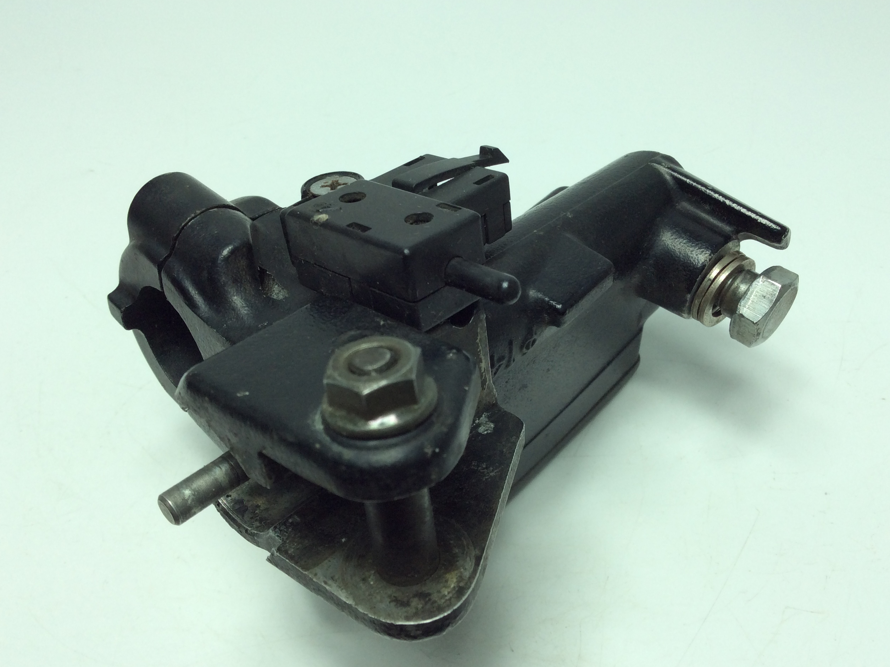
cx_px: 445
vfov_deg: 42.9
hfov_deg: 55.4
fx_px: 848
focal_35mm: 33
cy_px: 338
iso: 32
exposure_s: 1/357
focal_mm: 3.3
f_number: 2.4
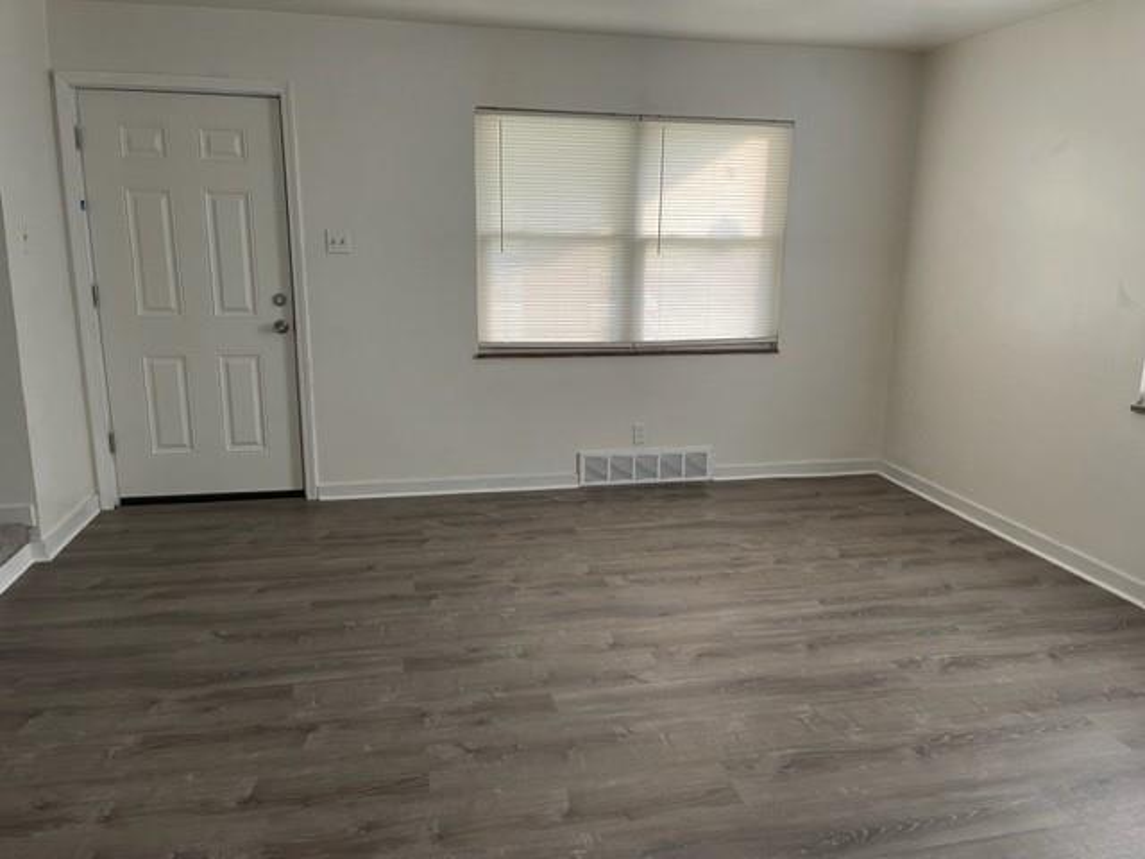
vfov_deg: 53.1
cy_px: 430
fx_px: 860
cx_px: 572
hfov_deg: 67.3
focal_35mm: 26
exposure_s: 1/60
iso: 200
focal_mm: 5.1
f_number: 1.6
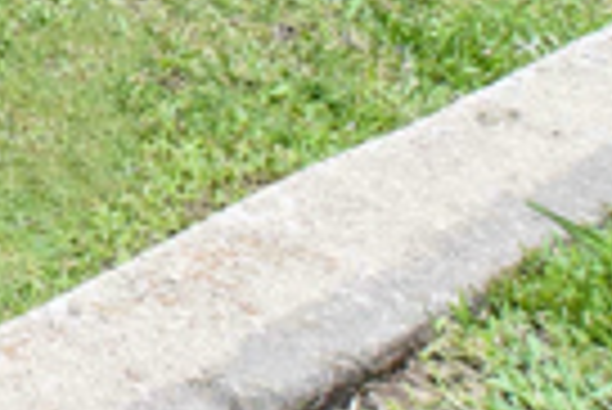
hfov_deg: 9.2
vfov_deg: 8.0
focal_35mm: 132
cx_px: -1570
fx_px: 2246
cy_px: -1032
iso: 100
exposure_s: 1/60
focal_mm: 18
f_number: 11
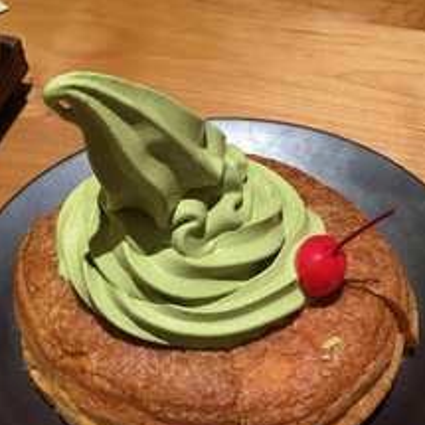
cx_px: 257
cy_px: 338
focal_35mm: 47
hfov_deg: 35.9
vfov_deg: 35.0
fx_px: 653
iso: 64
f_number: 2.2
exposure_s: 1/30
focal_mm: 4.15
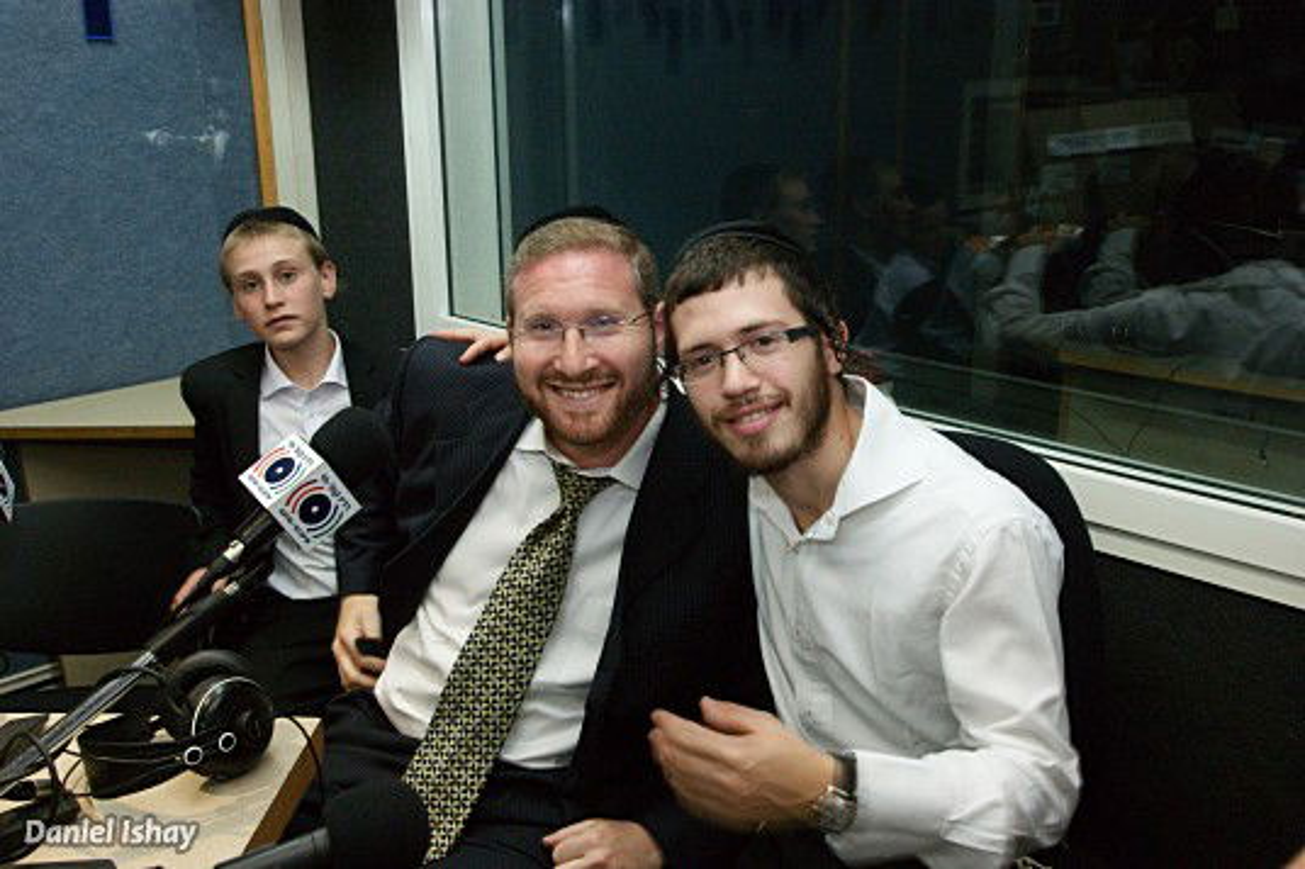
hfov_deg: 57.2
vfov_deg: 39.9
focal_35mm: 33
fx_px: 1196
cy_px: 434
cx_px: 652
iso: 400
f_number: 5.6
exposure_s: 1/60
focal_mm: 22
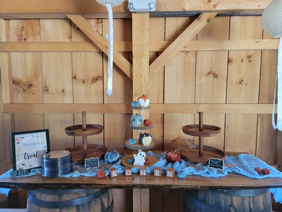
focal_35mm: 24
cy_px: 106
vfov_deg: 56.8
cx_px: 141
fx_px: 196
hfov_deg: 71.6
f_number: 1.8
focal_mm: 6.7
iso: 200
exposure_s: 1/50
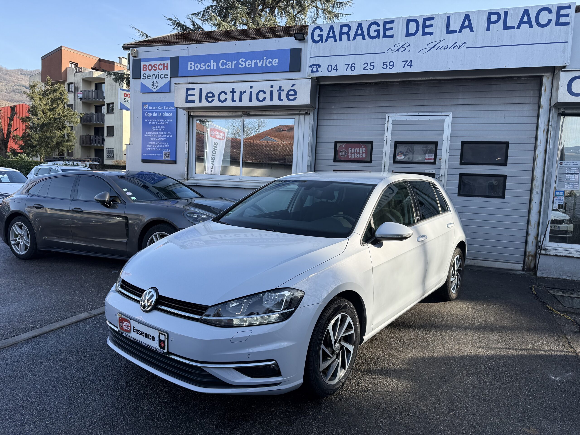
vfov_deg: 56.8
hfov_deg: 71.6
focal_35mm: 24
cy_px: 218
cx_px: 290
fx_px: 402
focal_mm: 6.76
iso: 80
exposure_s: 1/1437
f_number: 1.78
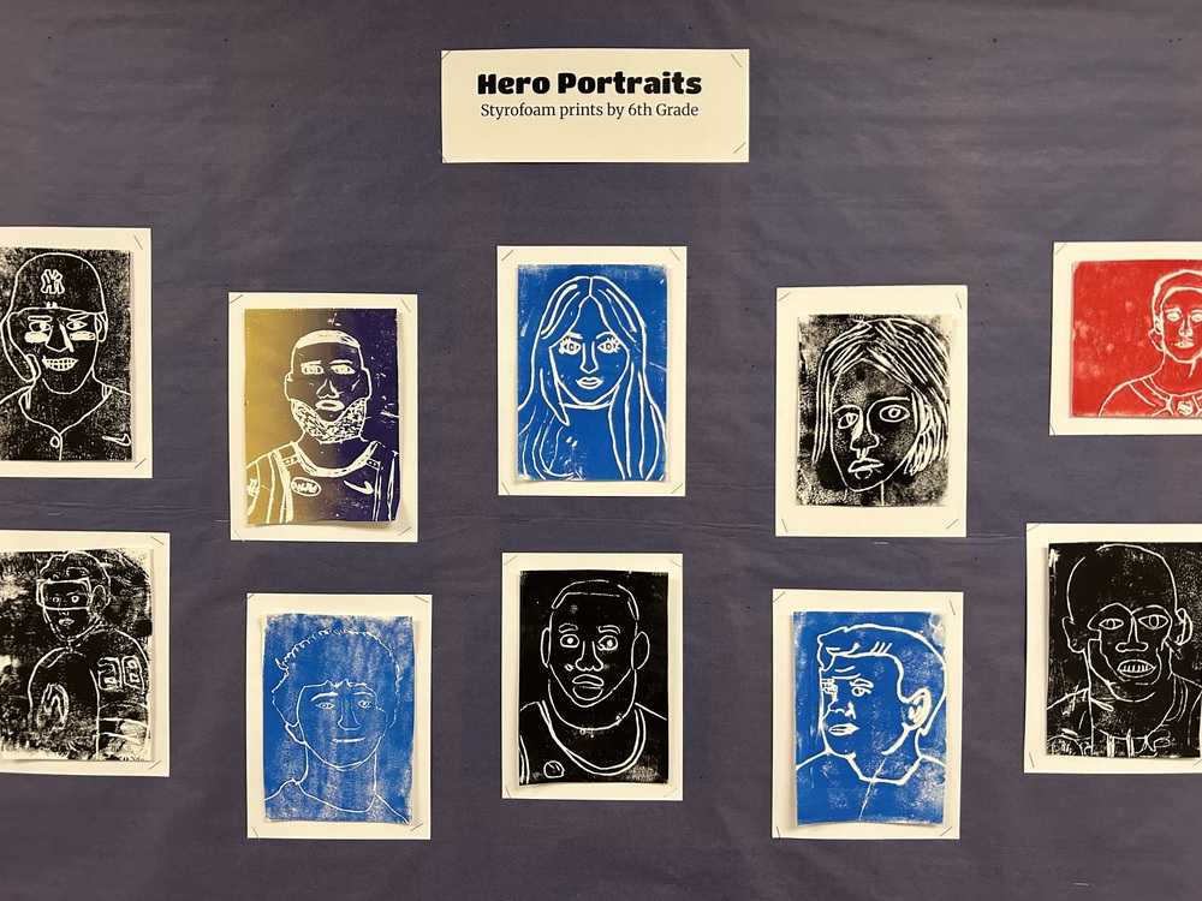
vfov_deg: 53.1
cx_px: 601
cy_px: 450
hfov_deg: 67.3
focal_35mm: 26
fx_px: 903
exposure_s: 1/60
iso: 250
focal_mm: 5.7
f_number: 1.5
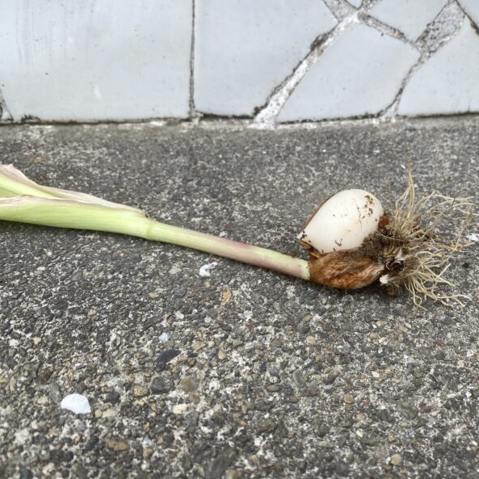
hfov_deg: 51.9
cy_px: 237
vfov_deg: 52.5
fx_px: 485
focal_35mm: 31
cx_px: 305
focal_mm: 4.25
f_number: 1.8
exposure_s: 1/1653
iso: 32
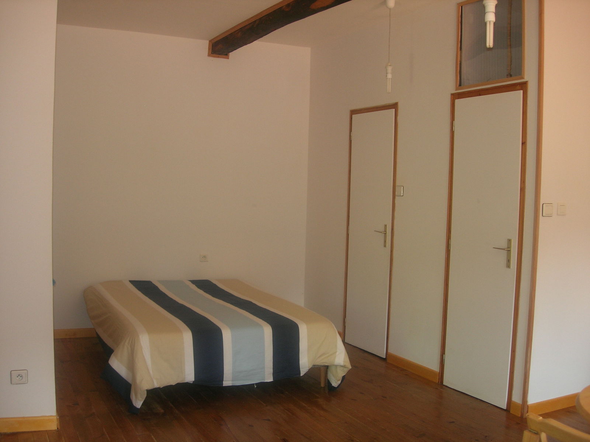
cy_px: 221
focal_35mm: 38
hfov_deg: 49.0
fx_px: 648
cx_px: 295
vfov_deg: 37.7
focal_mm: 7.8
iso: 64
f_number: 2.8
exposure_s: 1/30
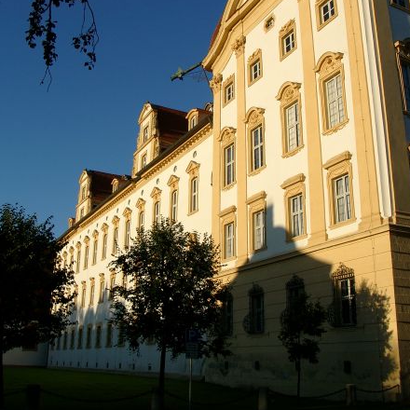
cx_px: 209
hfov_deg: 40.9
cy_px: 171
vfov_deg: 40.8
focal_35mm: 41
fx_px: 549
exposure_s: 1/905
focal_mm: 7.16
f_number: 4
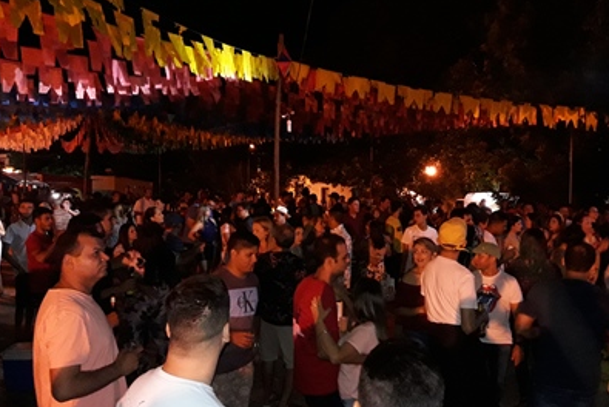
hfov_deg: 57.1
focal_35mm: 33
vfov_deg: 40.0
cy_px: 200
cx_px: 327
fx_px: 559
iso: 400
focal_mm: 3.7
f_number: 1.9
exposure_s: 1/24
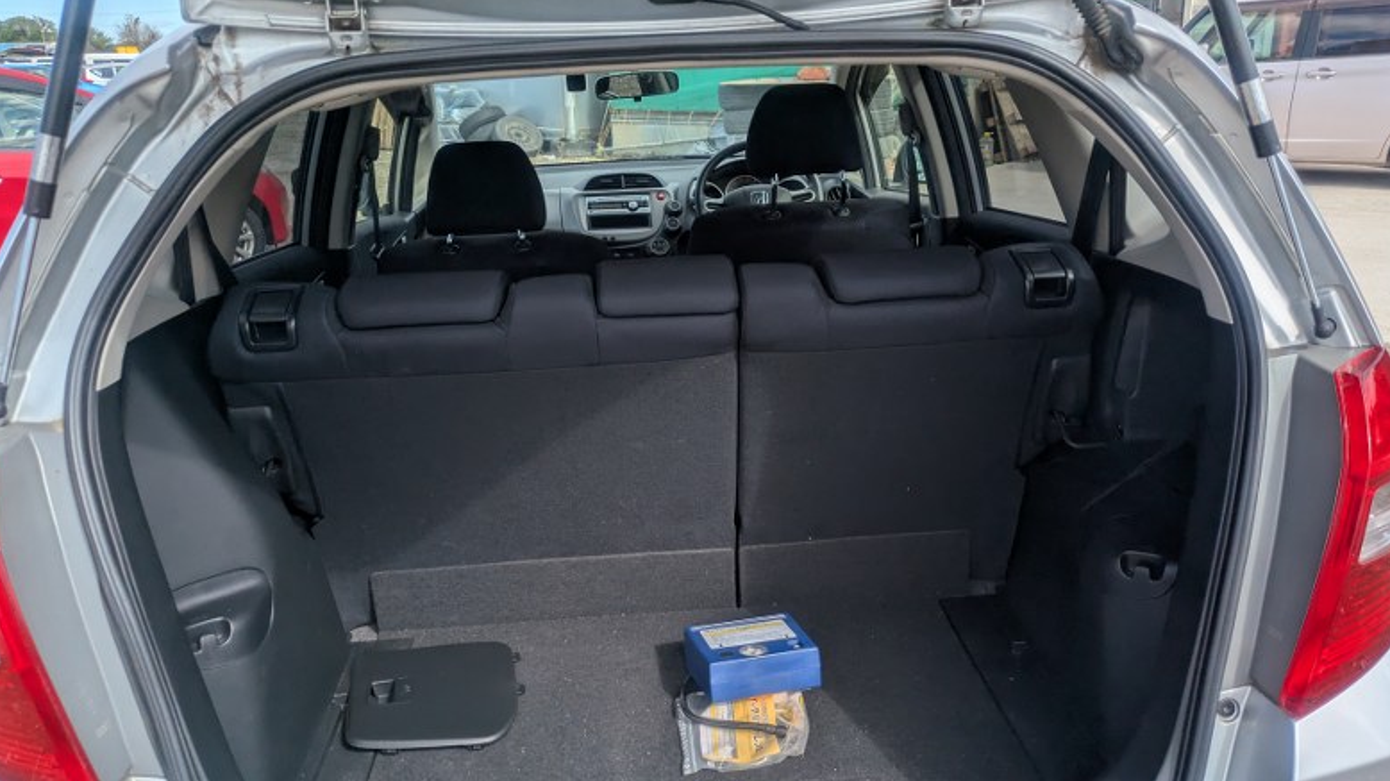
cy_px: 347
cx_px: 692
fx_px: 1032
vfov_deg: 41.4
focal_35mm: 28
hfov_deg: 67.9
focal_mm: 5.43
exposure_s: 1/2155
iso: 69
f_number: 1.89
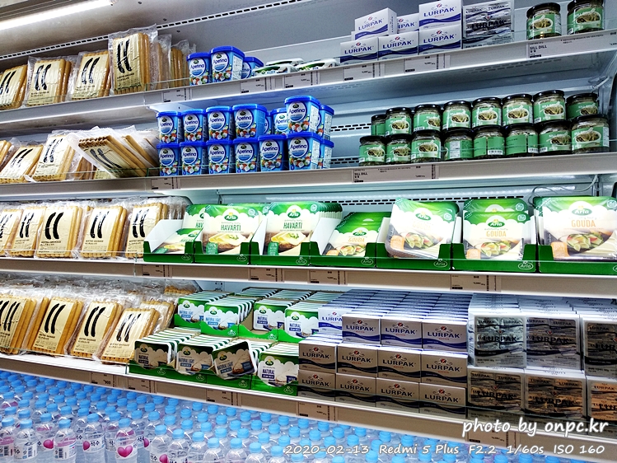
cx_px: 308
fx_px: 464
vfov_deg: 53.1
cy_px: 232
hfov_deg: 67.3
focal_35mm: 26
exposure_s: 1/60
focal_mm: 3.81
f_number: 2.2
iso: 160
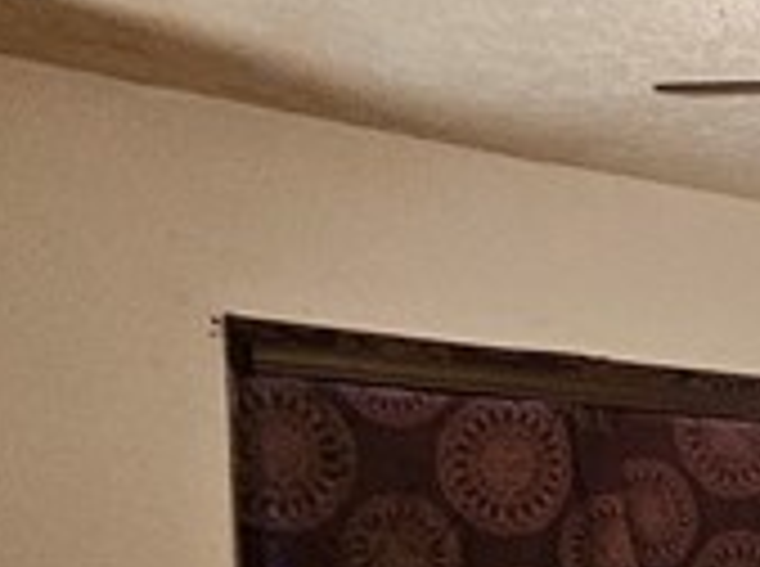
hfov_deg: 19.9
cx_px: 1268
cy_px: 806
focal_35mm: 79
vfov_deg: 17.1
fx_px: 1731
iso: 640
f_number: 2.2
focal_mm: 2.2
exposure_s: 1/24
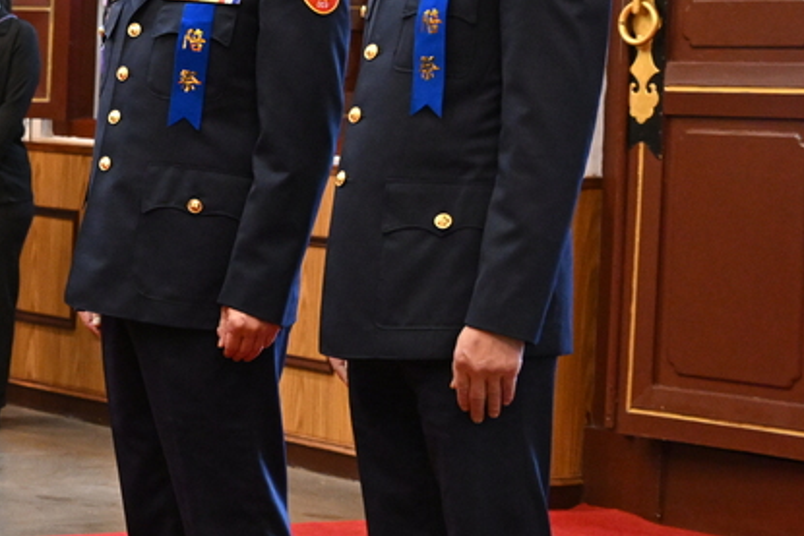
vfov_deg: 10.3
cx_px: -356
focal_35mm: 133
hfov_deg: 14.5
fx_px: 2971
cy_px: 228
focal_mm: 46
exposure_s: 1/160
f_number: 4
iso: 5600
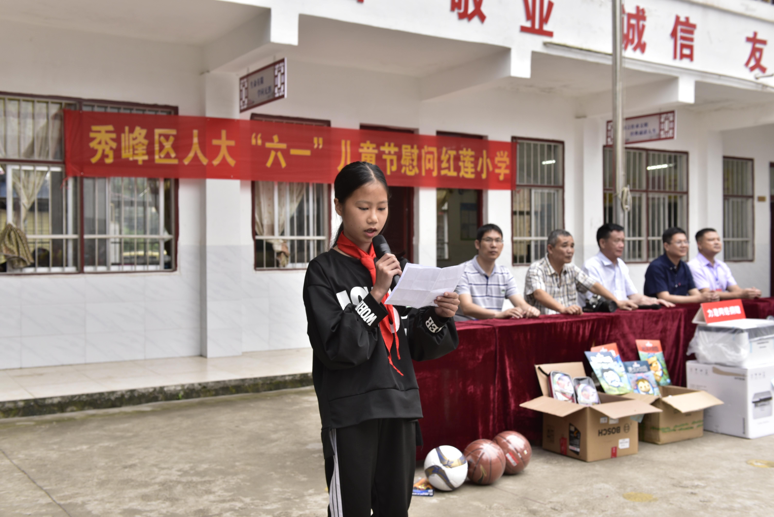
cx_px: 387
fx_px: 817
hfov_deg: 50.7
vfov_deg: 35.1
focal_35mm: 38
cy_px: 258
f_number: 7.1
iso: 200
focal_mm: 38
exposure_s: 1/100
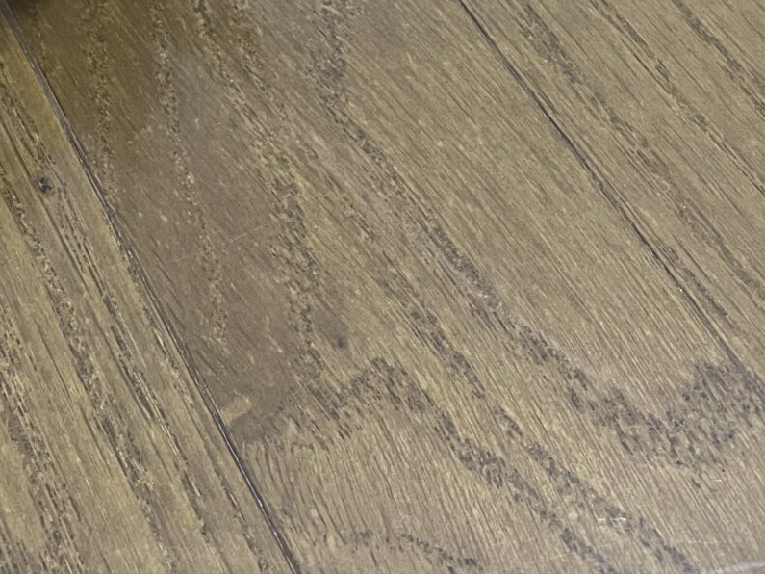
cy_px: 48
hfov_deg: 27.1
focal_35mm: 67
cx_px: -29
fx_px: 1480
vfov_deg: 21.4
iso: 400
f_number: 1.6
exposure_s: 1/60
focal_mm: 4.2
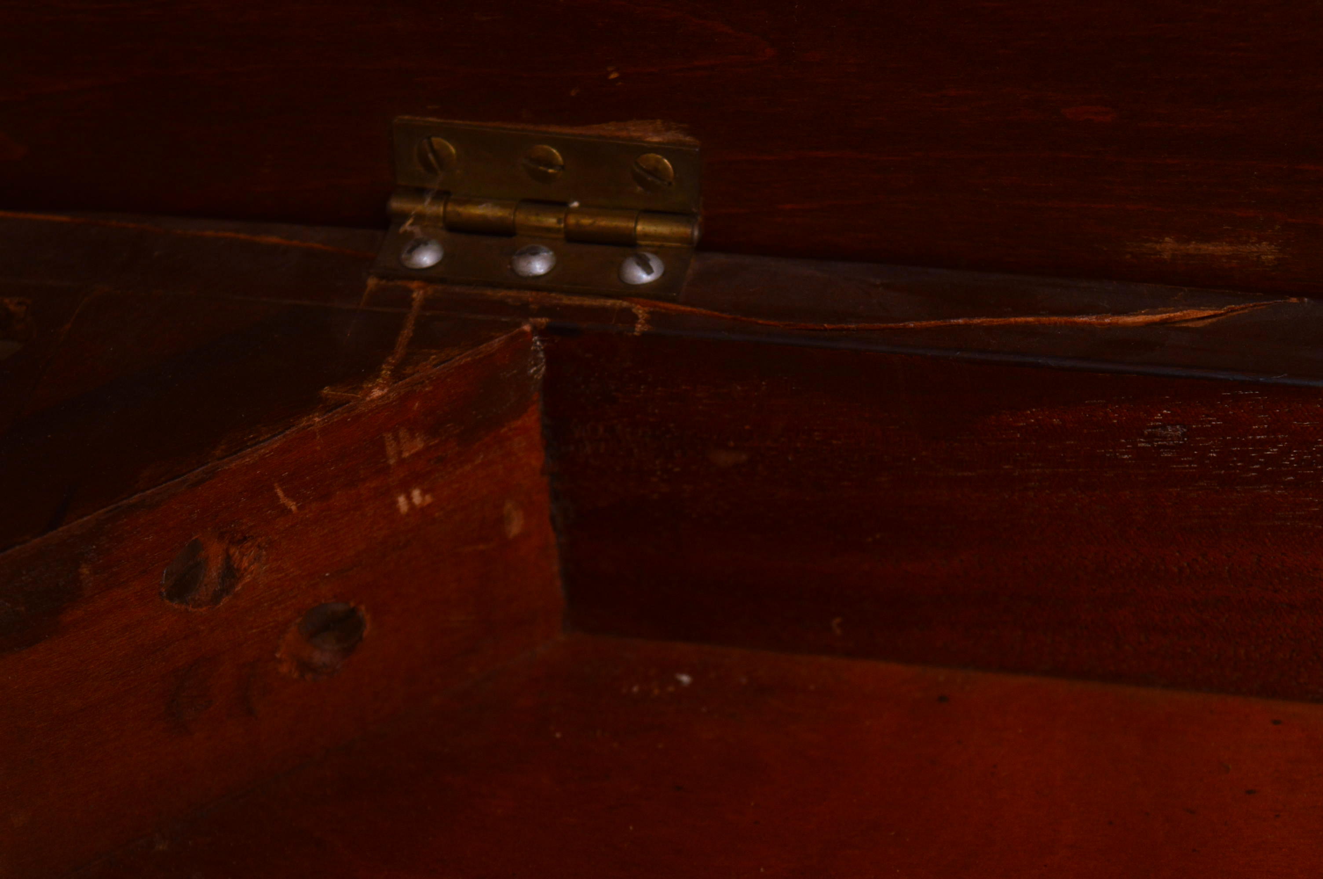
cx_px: 662
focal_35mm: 82
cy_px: 440
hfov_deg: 24.6
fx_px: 3029
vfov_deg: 16.5
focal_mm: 55
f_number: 5.6
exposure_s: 1/80
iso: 400
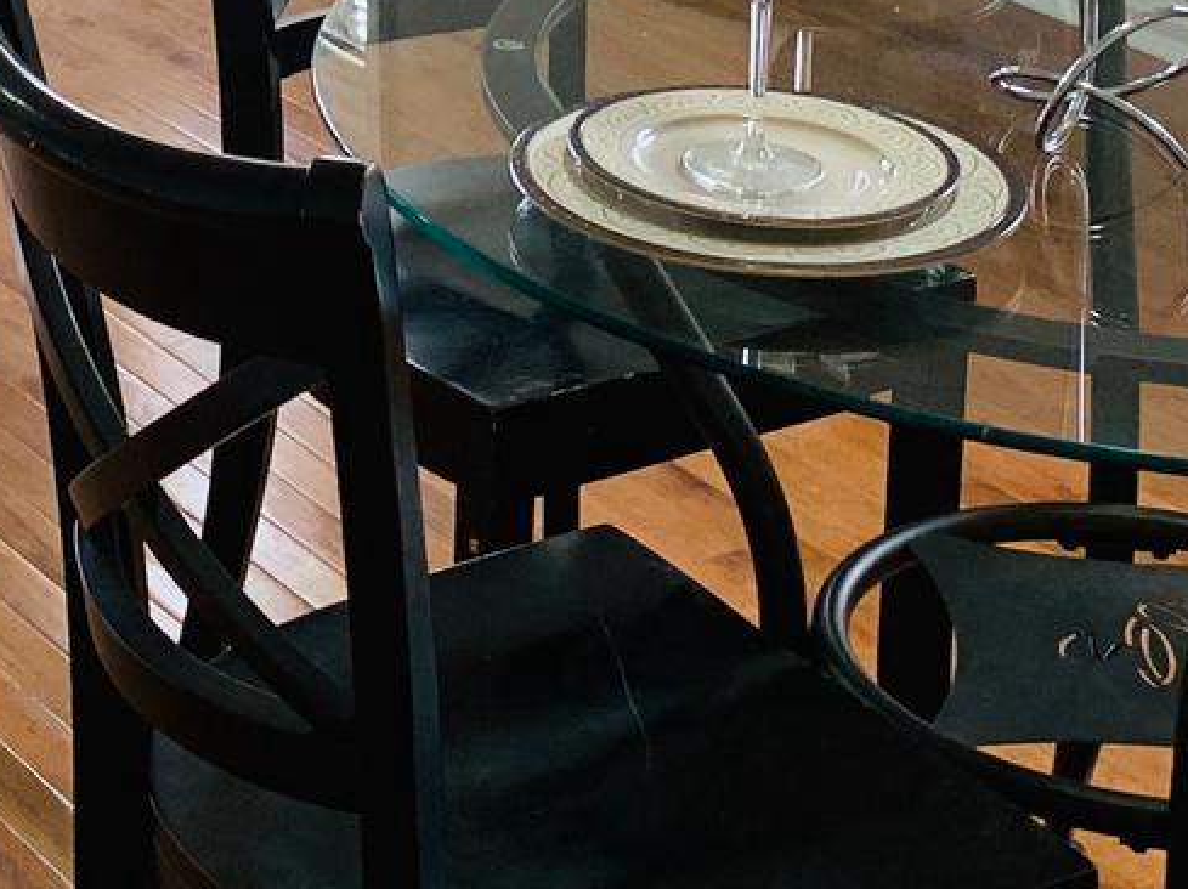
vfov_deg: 12.5
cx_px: 44
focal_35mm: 109
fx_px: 3738
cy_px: -646
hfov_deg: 17.7
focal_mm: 4.25
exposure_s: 1/60
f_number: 1.8
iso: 50
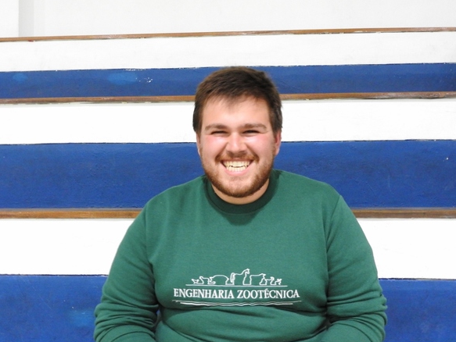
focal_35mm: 36
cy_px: 175
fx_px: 475
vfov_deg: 39.7
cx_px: 232
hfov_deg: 51.3
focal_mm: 6.3
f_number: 4.8
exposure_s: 1/3
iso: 800
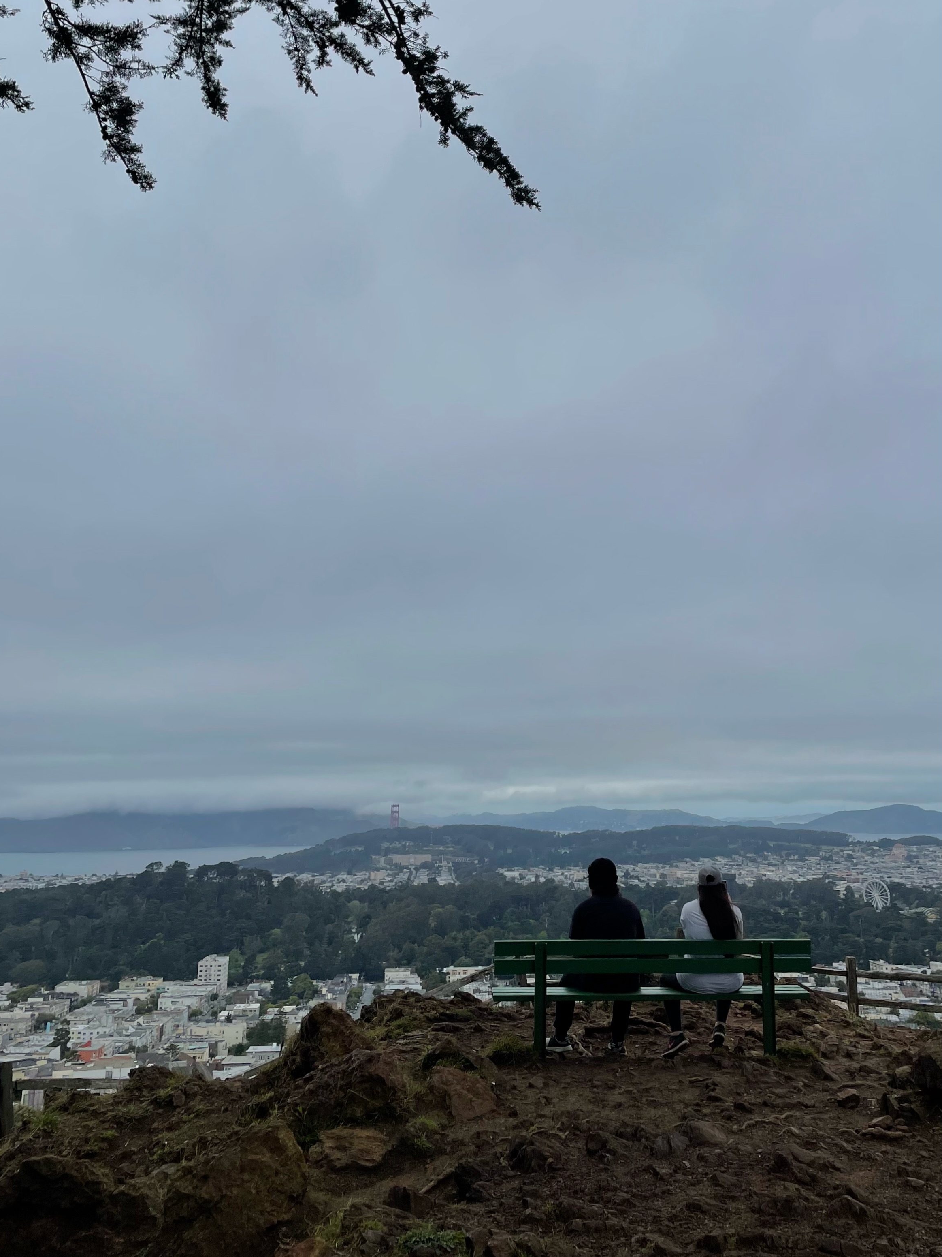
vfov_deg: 65.3
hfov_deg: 51.3
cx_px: 454
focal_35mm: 27
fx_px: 980
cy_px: 612
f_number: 1.6
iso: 32
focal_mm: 4.2
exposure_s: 1/2747
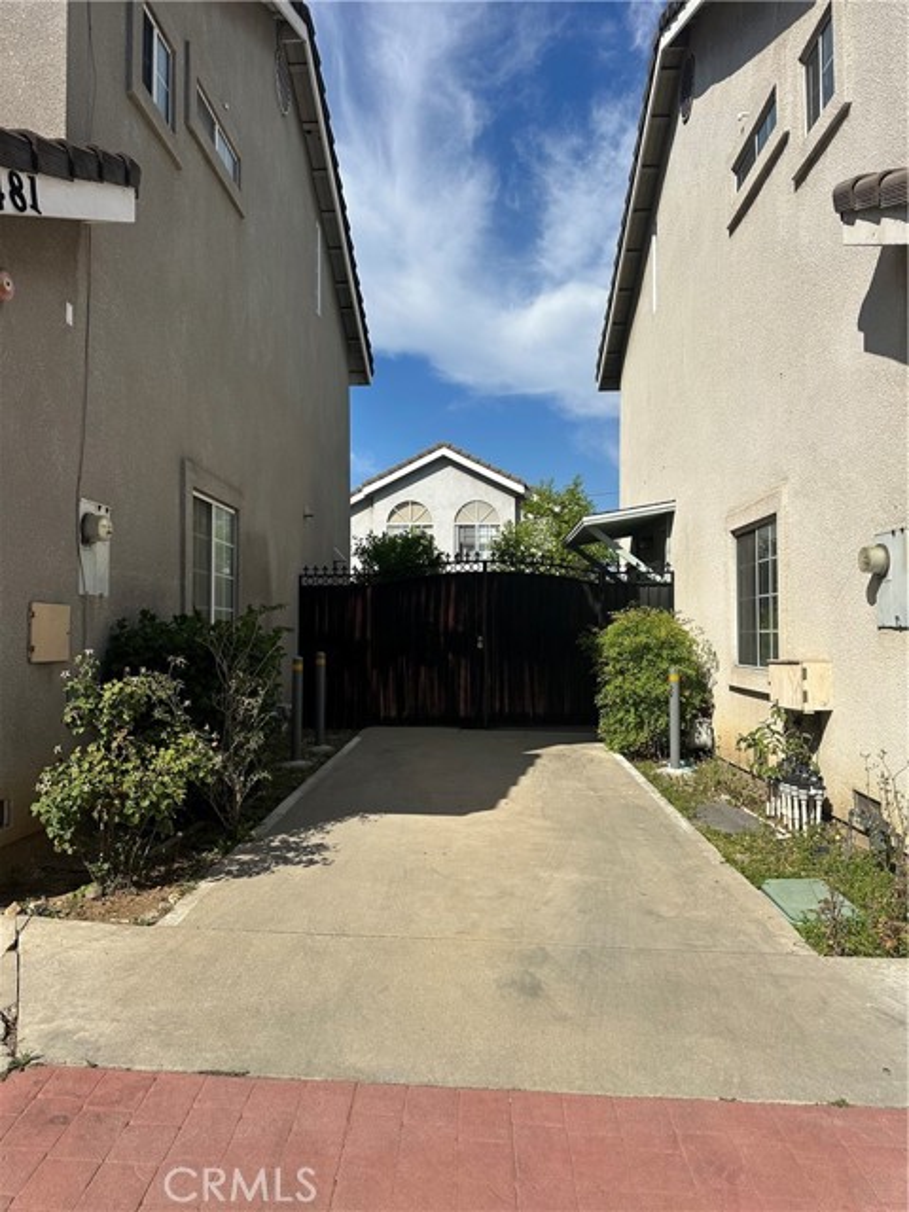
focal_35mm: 24
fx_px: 840
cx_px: 454
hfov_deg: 56.8
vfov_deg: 71.6
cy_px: 606
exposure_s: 1/7042
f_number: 1.78
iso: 80
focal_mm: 6.86
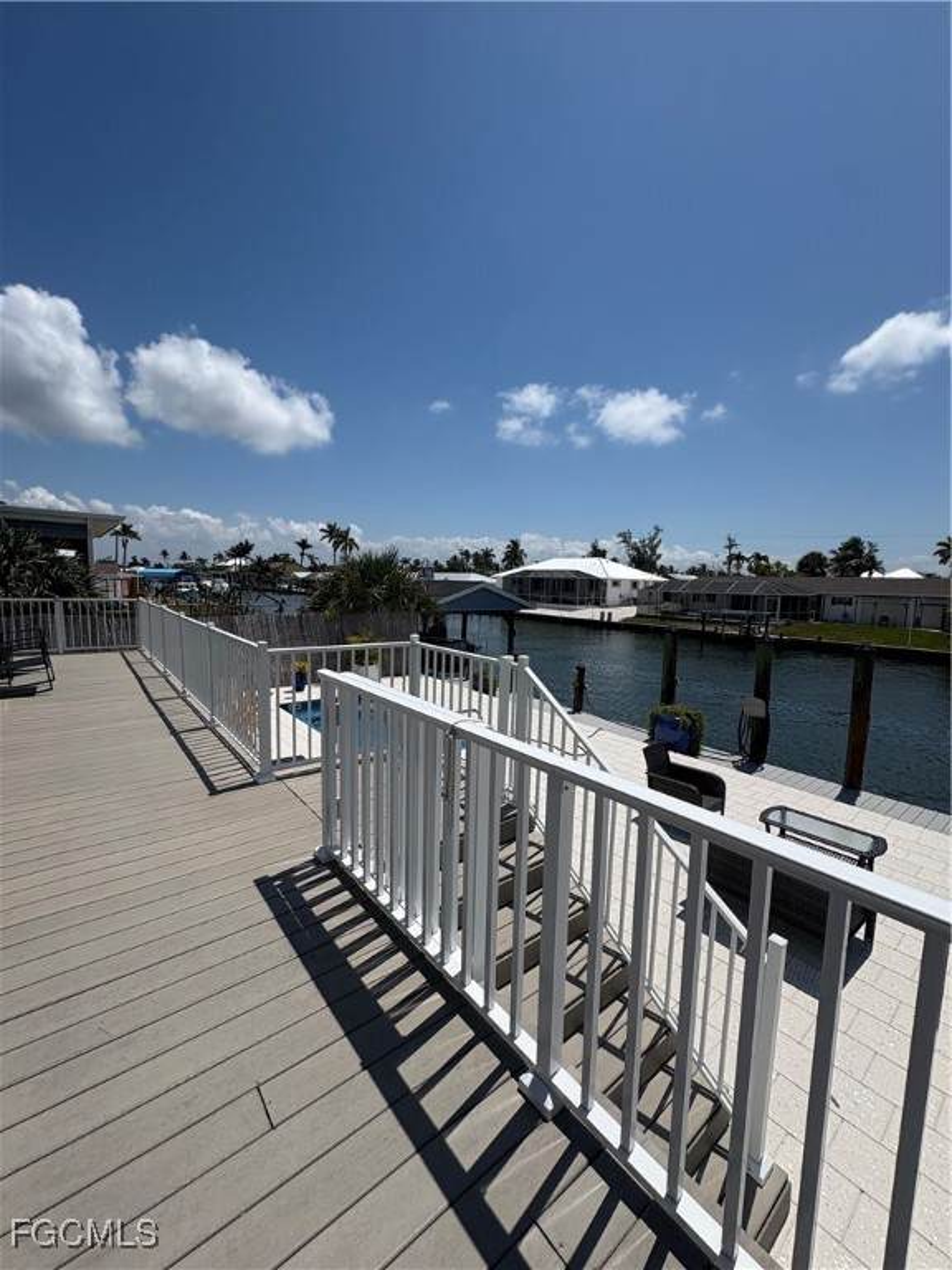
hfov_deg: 85.7
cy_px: 635
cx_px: 476
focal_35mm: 14
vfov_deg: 102.1
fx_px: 513
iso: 50
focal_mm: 2.22
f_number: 2.2
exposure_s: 1/5650
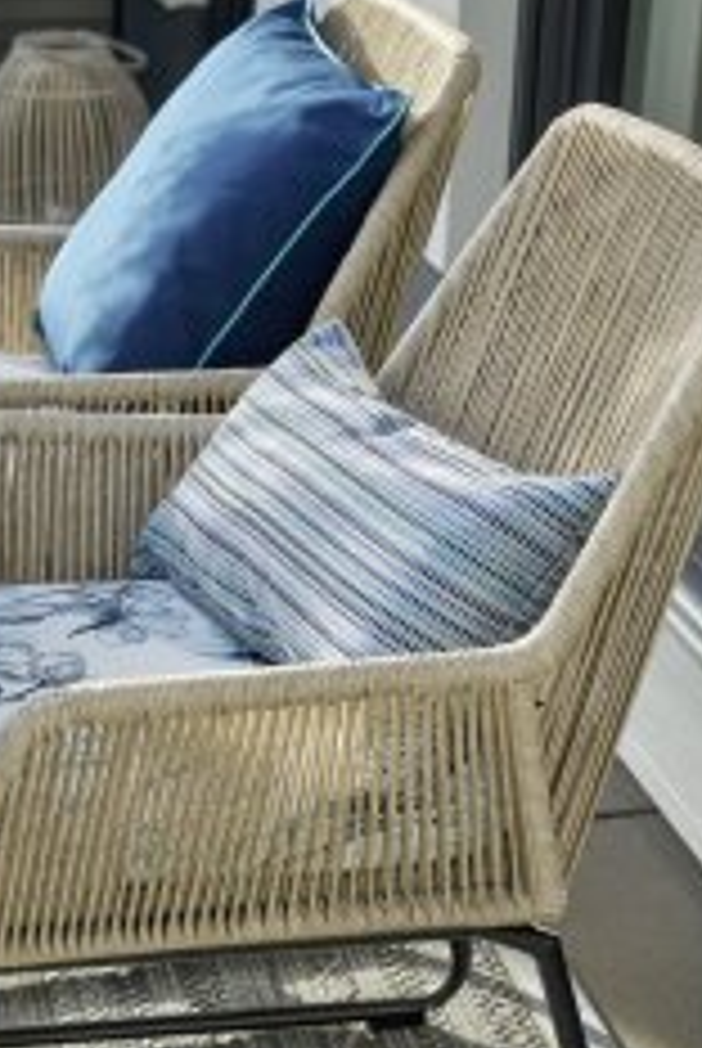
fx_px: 2450
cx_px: 245
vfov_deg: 24.1
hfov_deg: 16.3
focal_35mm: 84
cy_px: 639
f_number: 5
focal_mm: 49
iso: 250
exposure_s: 1/320
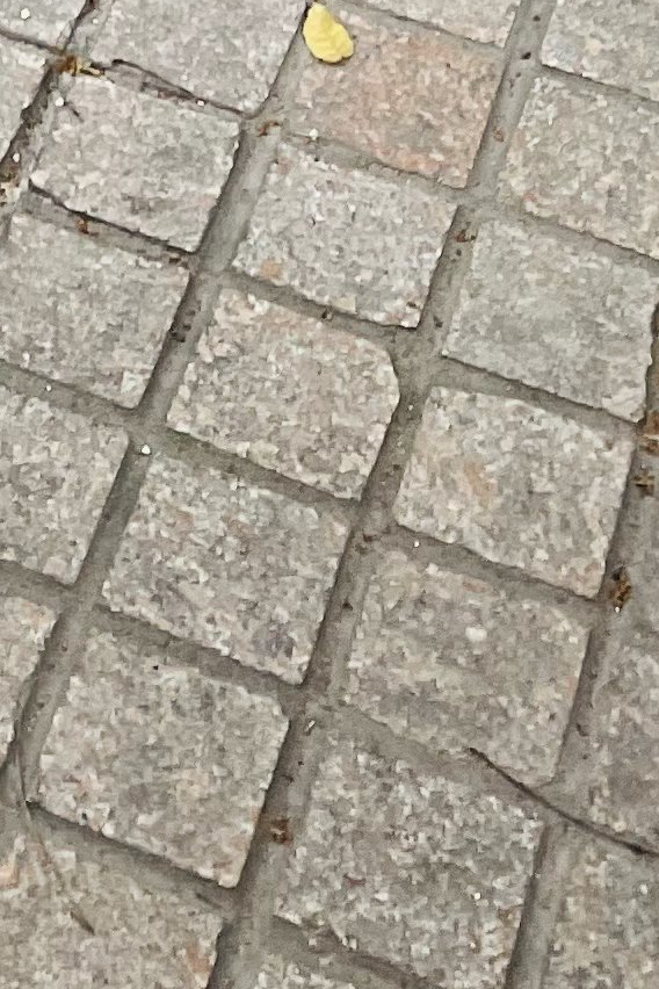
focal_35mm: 128
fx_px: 3514
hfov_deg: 10.0
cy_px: -1182
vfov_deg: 13.1
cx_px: -585
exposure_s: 1/121
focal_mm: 4.2
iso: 100
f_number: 1.6
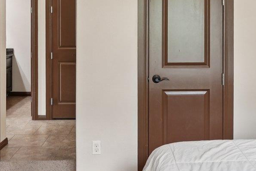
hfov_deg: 41.0
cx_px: 145
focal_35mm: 48
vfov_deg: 27.2
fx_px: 341
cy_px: 23
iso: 320
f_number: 9
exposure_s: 1/5
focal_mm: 14
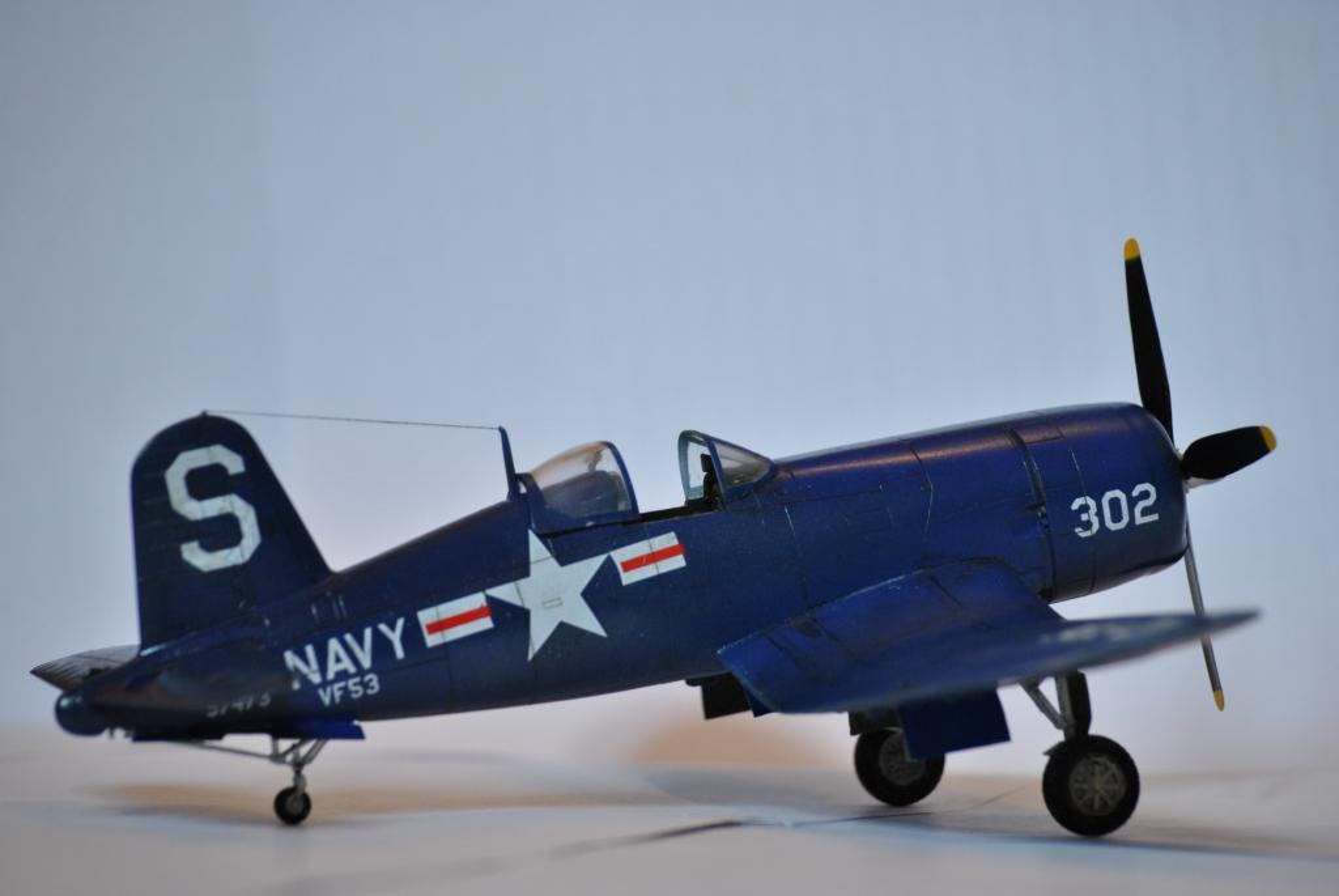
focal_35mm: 158
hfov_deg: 13.0
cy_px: 448
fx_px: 5864
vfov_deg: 8.7
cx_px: 670
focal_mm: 105
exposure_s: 1/15
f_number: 4.8
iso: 400
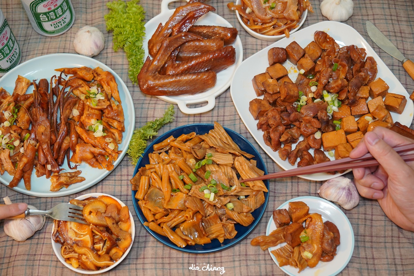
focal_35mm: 54
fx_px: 621
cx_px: 207
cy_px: 138
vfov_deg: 25.1
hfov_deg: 36.9
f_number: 2.8
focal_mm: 36
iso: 500
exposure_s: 1/100
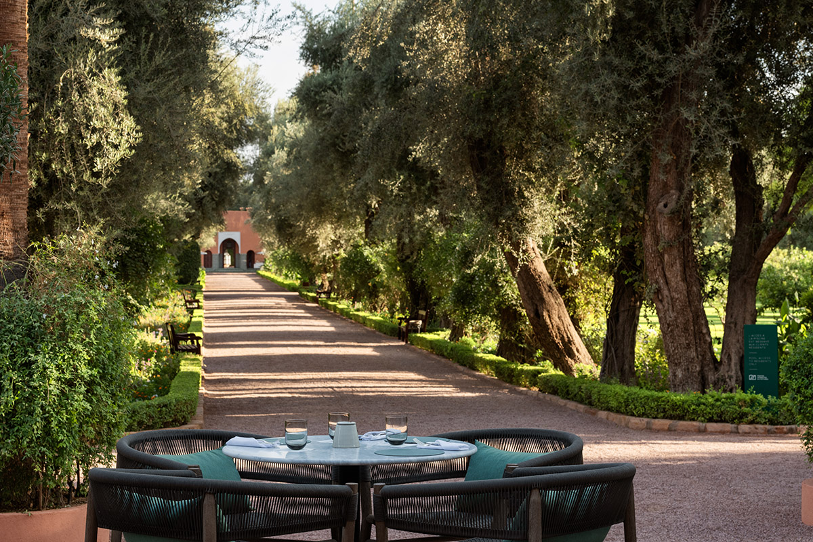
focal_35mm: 80
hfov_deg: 25.4
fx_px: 1807
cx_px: 406
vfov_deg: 17.1
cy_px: 271
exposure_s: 1/60
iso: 360
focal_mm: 80
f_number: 13
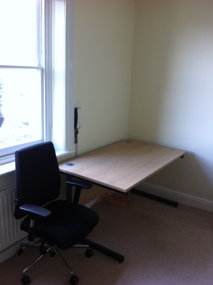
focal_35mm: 35
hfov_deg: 40.6
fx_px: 288
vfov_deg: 52.7
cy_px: 142
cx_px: 106
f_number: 2.8
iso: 100
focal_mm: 3.85
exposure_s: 1/17
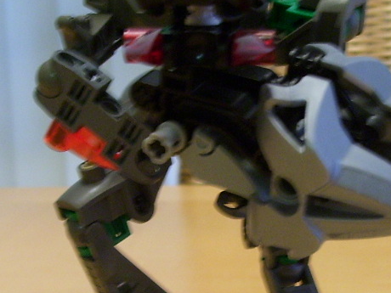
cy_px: 228
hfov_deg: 20.9
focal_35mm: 94
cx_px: 224
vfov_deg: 15.6
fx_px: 1062
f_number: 2.7
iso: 160
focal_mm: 6
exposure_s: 1/15
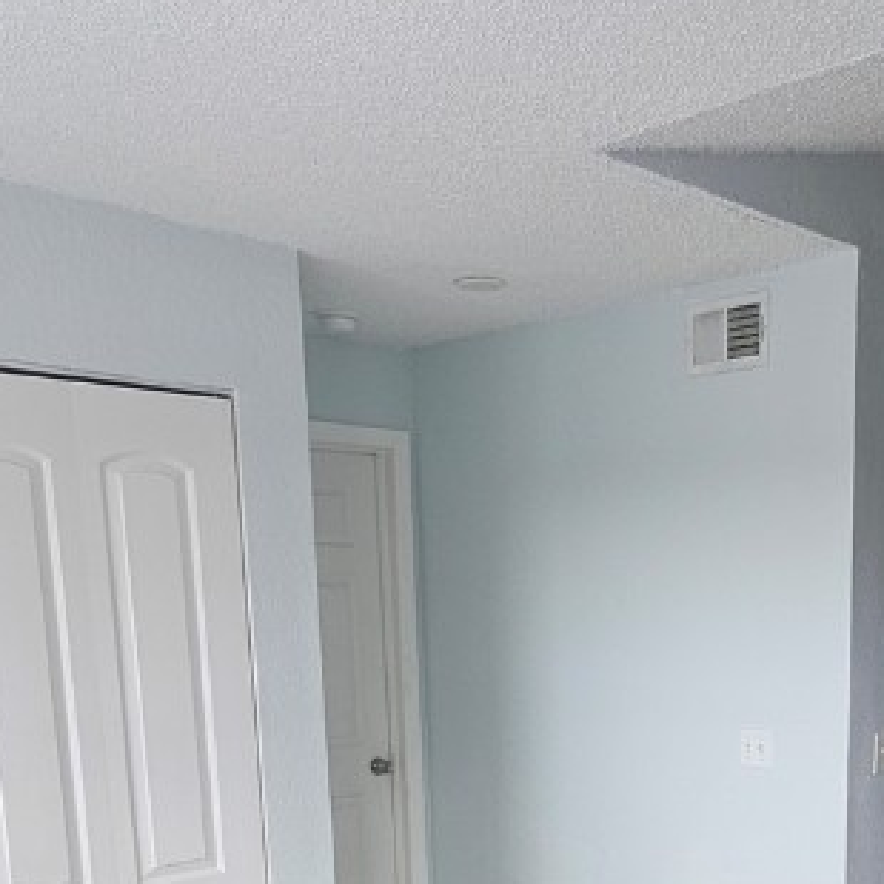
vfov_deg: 40.4
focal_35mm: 38
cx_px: 650
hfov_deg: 42.7
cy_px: 804
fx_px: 1098
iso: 40
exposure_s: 1/60
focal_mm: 1.7
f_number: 2.2
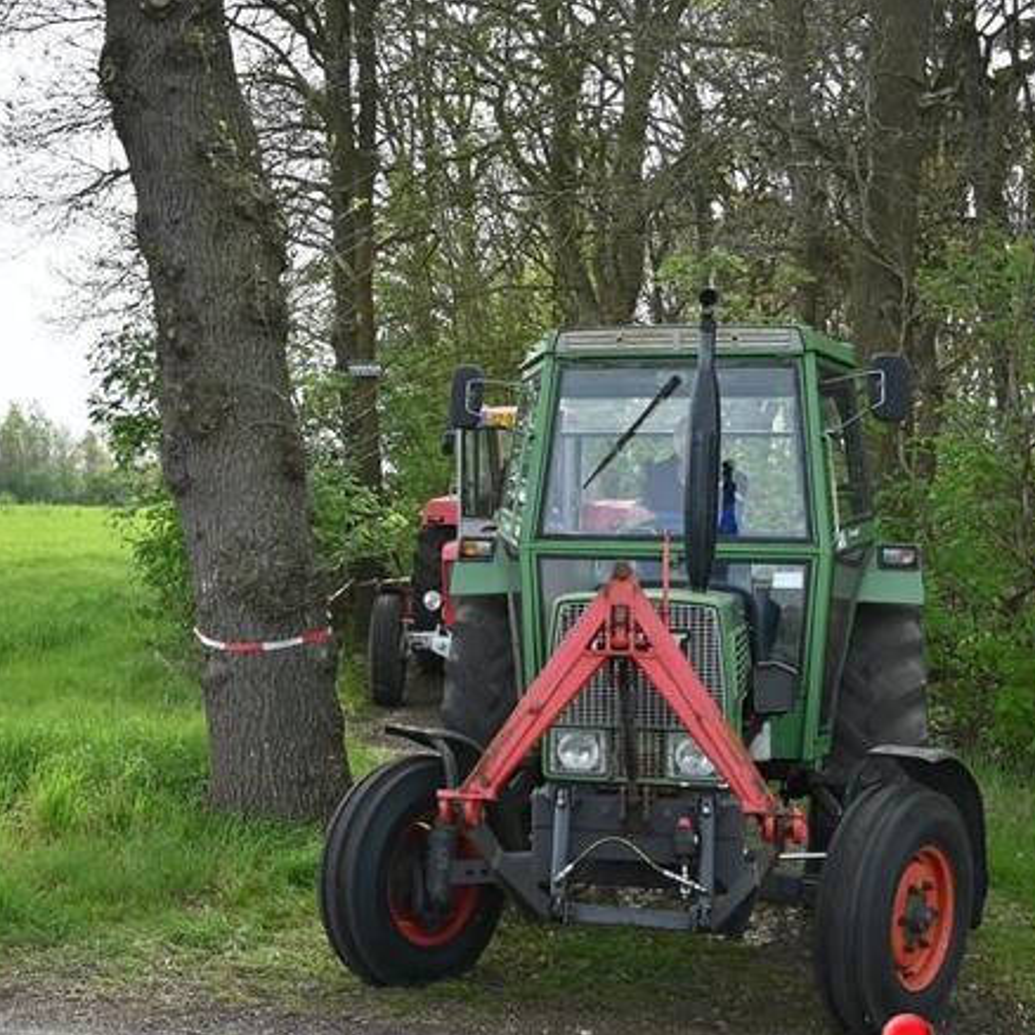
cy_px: 497
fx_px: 1759
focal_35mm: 52
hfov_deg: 32.3
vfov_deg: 32.8
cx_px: 276
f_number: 6.3
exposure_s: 1/250
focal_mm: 18
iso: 100
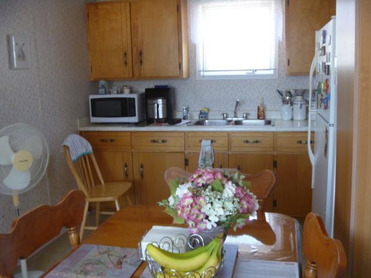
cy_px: 139
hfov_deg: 52.6
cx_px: 186
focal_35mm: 35
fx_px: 375
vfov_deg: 40.7
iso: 320
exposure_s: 1/30
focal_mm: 6.3
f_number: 3.5
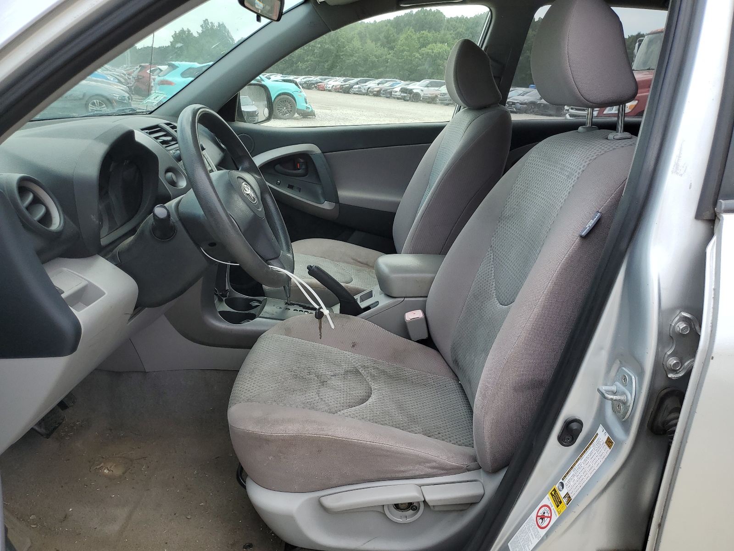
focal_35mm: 26
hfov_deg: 67.3
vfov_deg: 53.1
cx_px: 367
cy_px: 276
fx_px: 551
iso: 50
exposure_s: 1/1111
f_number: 1.5
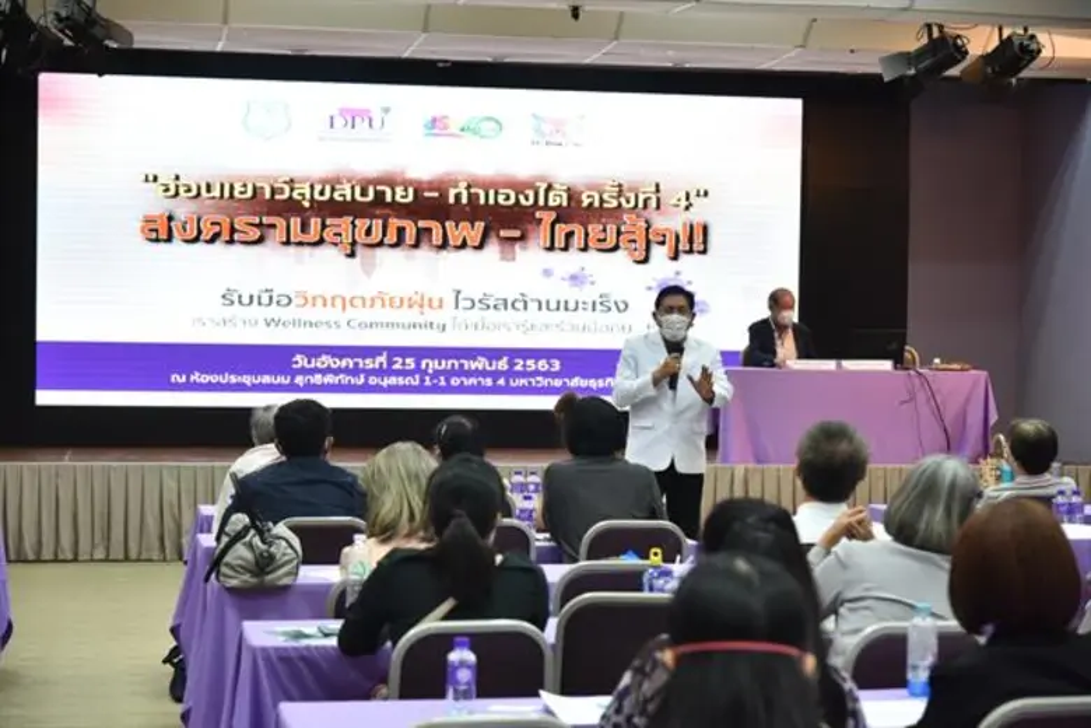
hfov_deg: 27.0
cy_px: 364
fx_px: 2273
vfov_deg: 18.2
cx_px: 546
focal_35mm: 75
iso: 1600
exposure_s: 1/160
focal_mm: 75
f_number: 4.5
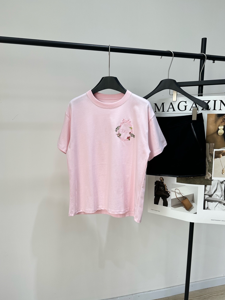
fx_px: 217
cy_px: 156
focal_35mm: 25
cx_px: 109
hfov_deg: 54.9
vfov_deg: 69.4
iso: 80
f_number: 1.78
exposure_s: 1/352
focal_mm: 6.86
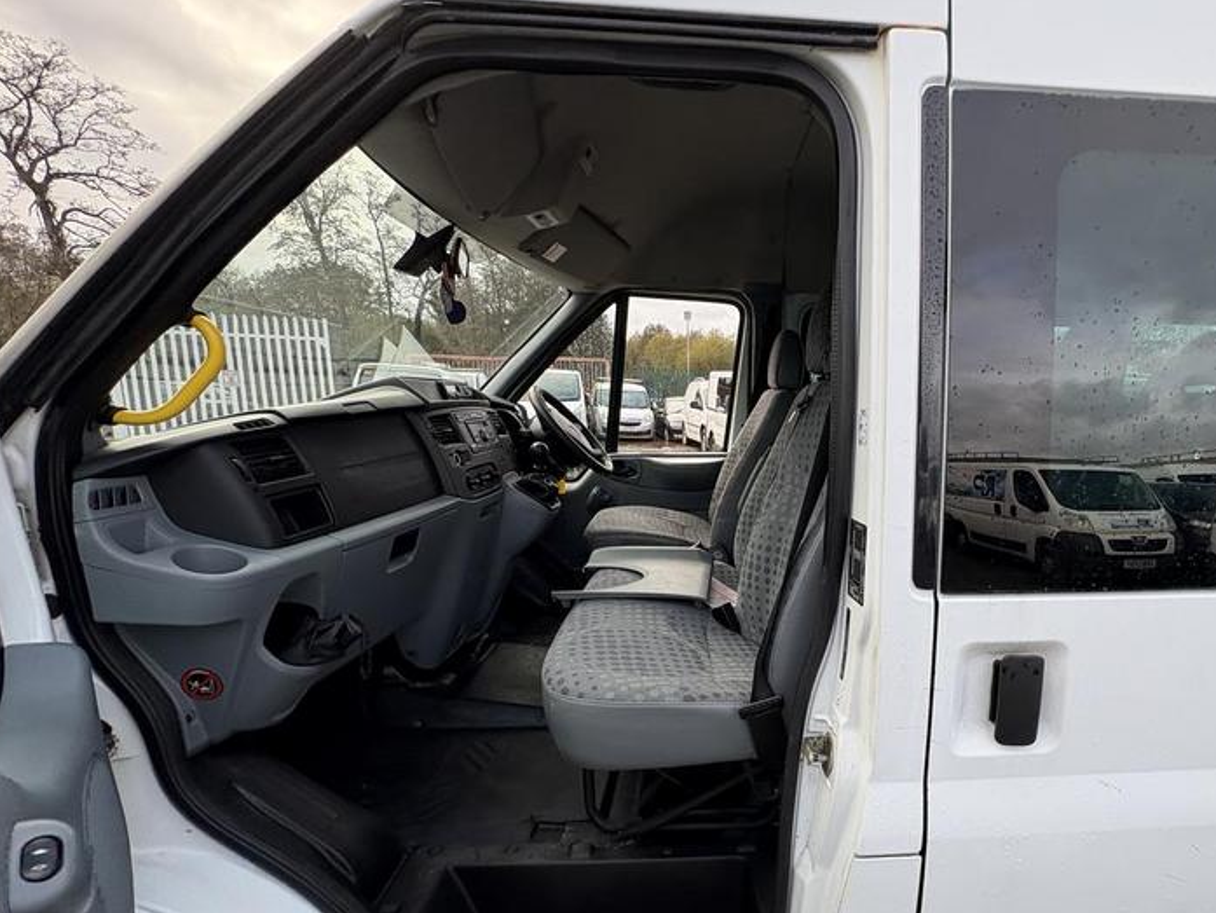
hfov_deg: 85.9
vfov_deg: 71.2
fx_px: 632
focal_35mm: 18
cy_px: 524
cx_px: 768
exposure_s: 1/225
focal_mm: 2.22
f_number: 2.2
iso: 40
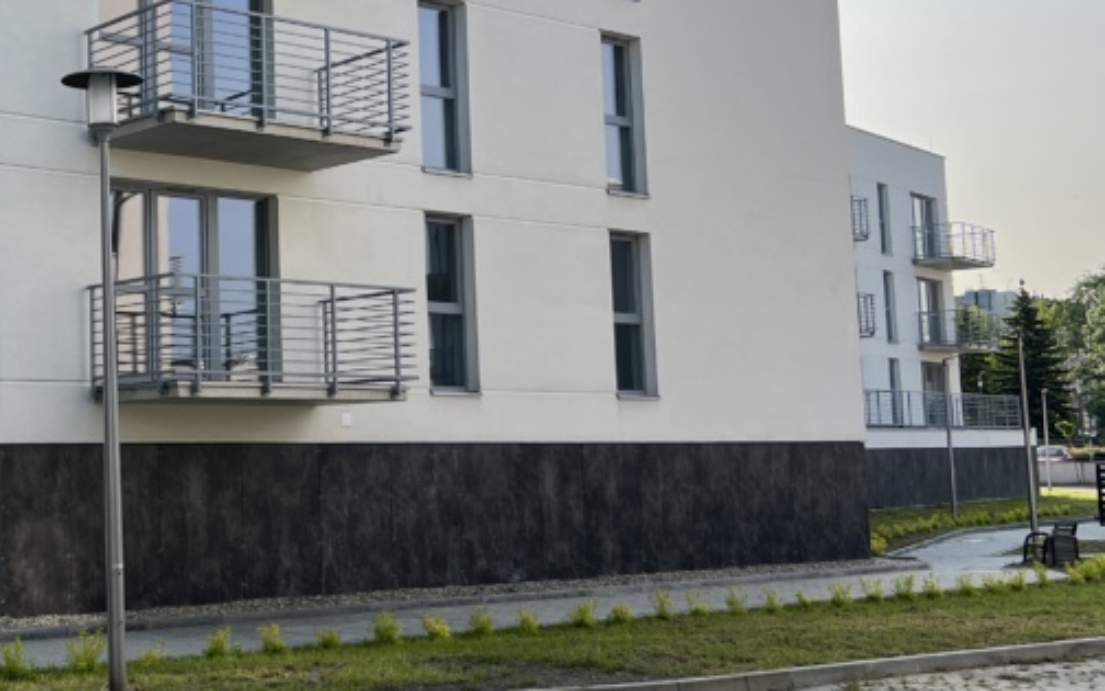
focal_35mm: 56
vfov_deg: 23.1
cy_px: 272
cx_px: 175
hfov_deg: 34.8
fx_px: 1686
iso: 50
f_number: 1.5
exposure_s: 1/2404
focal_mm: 5.7
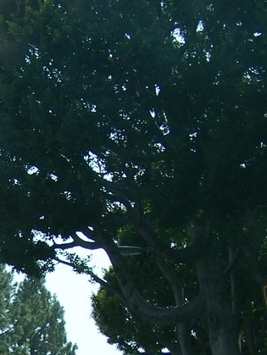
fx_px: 1191
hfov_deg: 12.5
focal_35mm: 116
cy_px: 394
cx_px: -64
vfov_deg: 16.4
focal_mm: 6.3
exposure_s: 1/1000
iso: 80
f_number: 2.8
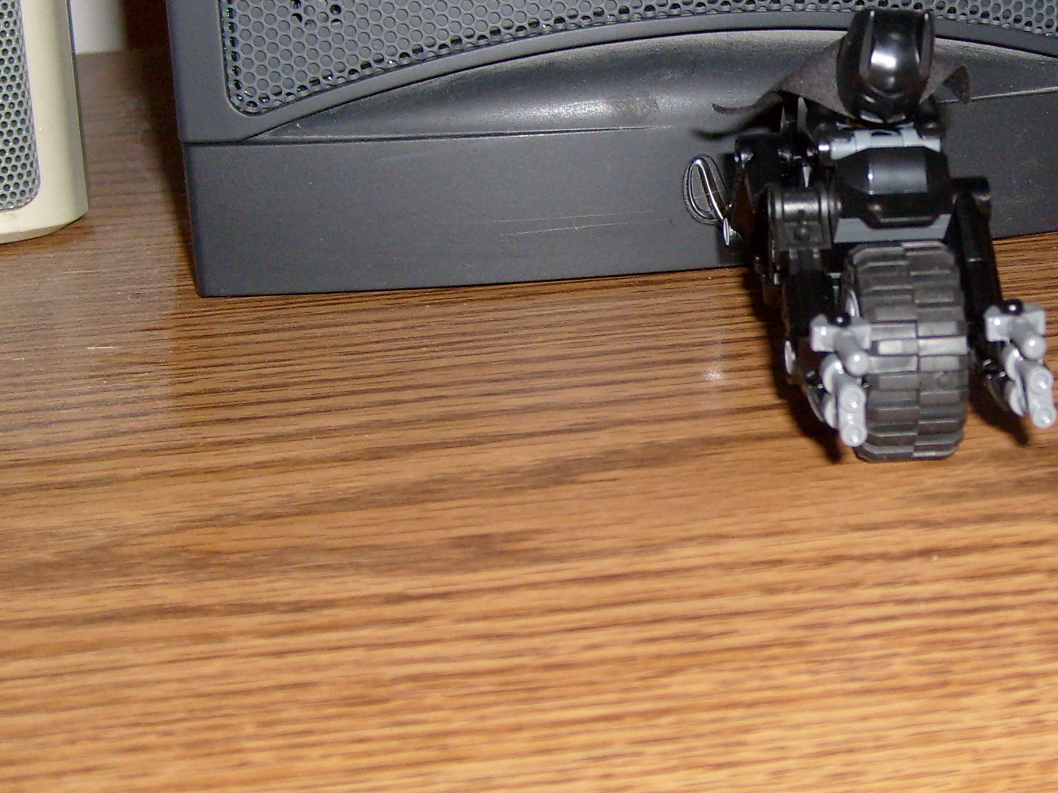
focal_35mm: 67
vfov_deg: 21.9
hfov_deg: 28.3
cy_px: 348
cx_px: 868
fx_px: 2048
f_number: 2.8
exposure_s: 1/45
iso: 100
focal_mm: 5.8
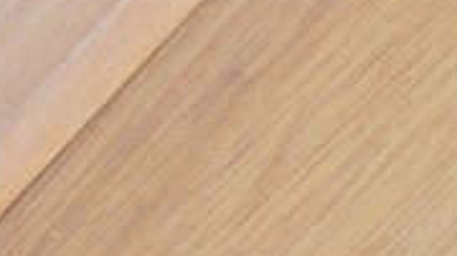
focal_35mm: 157
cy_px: 236
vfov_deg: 7.7
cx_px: 965
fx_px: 1901
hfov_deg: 12.0
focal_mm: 20
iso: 250
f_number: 5.6
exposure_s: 1/125
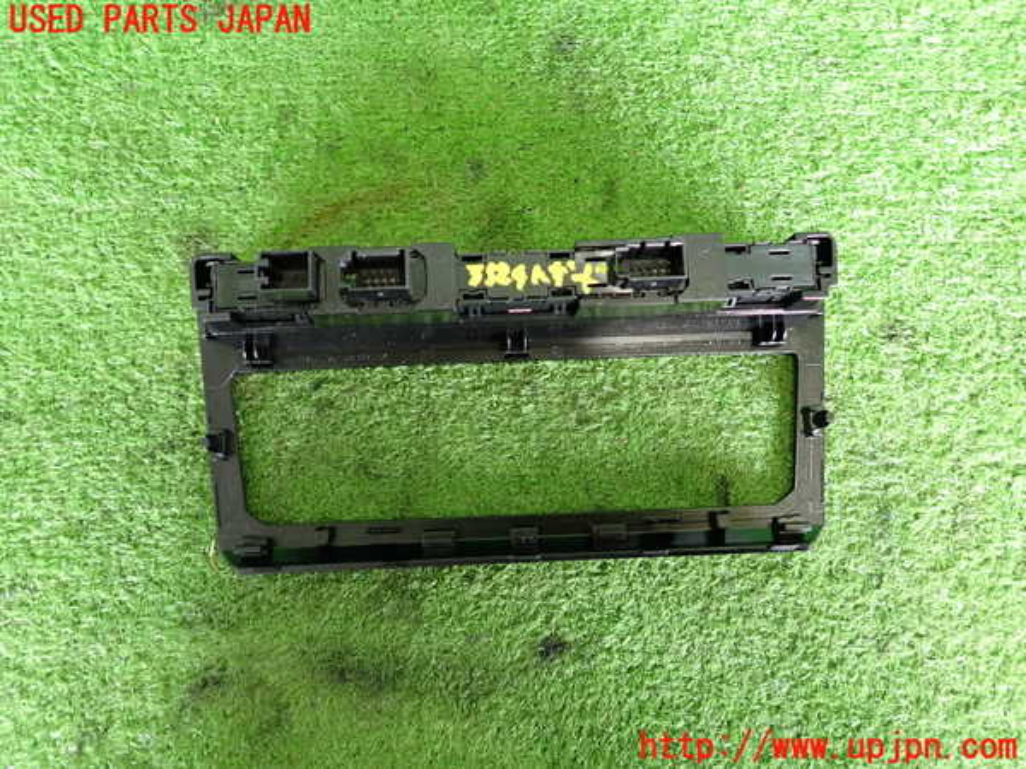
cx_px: 513
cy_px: 384
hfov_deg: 69.4
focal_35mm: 25
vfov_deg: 54.9
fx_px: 741
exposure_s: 1/30
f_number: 2
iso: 400
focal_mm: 4.5
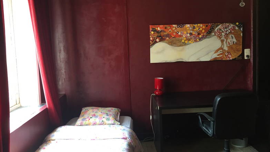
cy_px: 61
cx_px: 136
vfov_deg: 36.6
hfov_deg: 61.0
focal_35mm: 32
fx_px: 229
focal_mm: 4.15
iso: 50
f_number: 2.2
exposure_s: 1/33
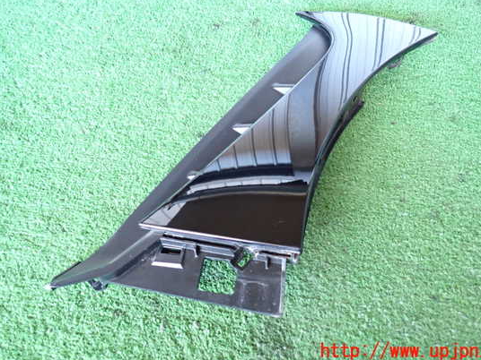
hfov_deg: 63.4
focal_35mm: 28
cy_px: 161
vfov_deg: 49.7
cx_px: 254
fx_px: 389
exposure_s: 1/30
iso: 500
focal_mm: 4.5
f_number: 2
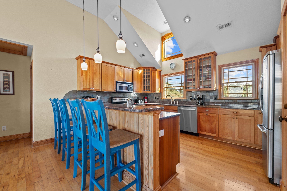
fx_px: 112
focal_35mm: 14
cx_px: 144
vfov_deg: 81.2
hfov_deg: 104.3
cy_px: 96
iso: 100
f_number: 8
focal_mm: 14
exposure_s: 1/1.67
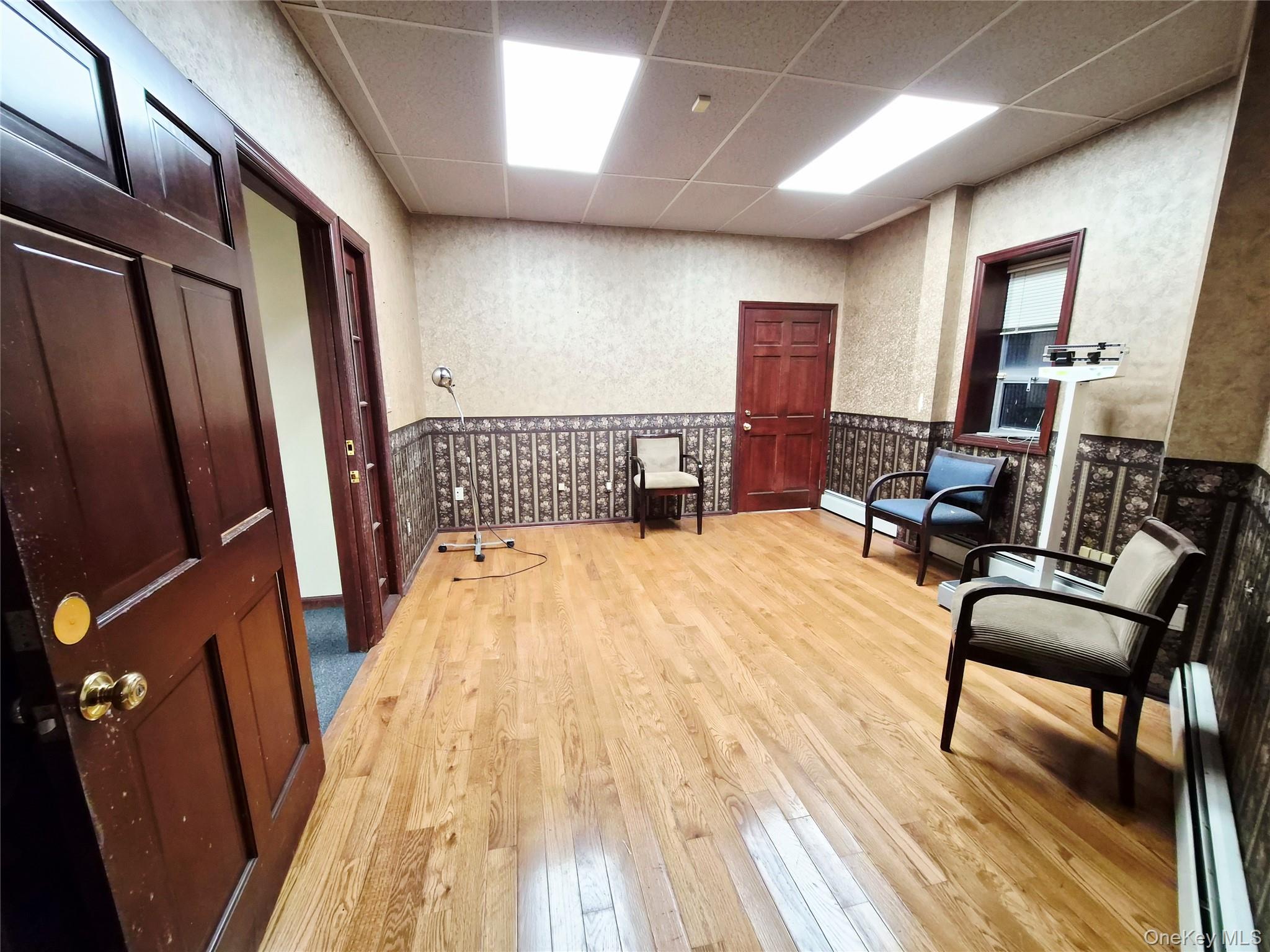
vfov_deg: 89.9
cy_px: 476
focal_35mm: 13
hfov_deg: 106.2
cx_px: 635
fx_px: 477
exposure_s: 1/60.2
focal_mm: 1.7
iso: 320
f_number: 2.2
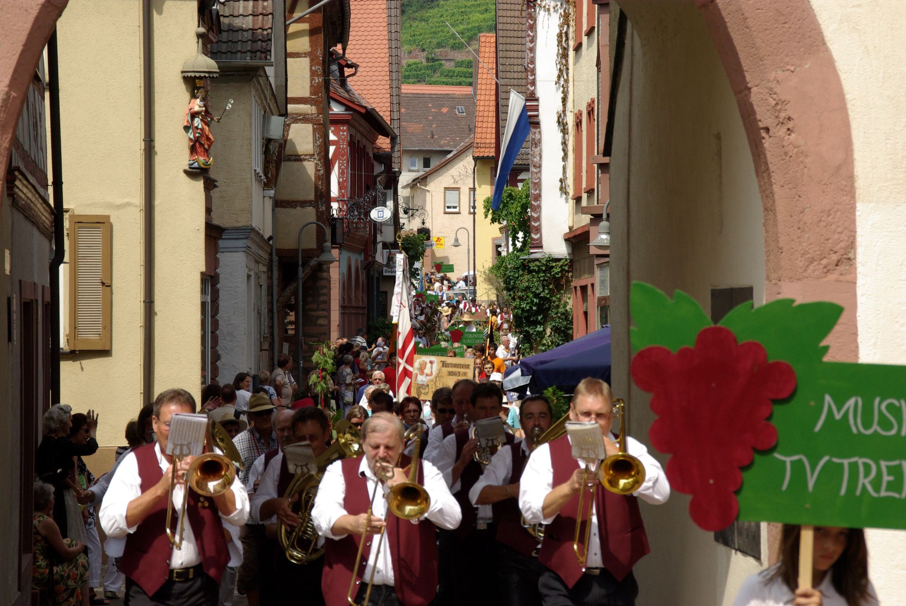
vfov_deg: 10.2
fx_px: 3401
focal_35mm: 135
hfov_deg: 15.2
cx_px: 453
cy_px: 303
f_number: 8
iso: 400
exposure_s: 1/500
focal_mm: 90
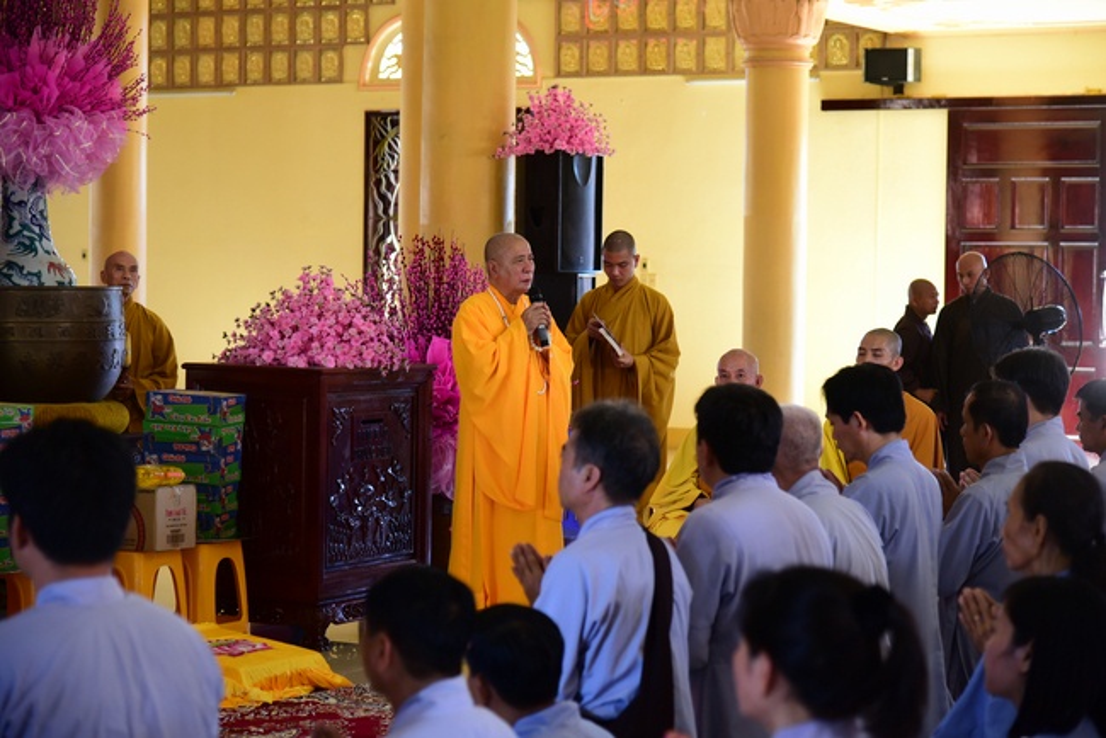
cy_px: 369
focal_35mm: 82
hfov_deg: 24.8
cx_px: 553
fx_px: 2520
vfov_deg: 16.7
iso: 1000
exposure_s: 1/80
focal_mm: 82
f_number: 4
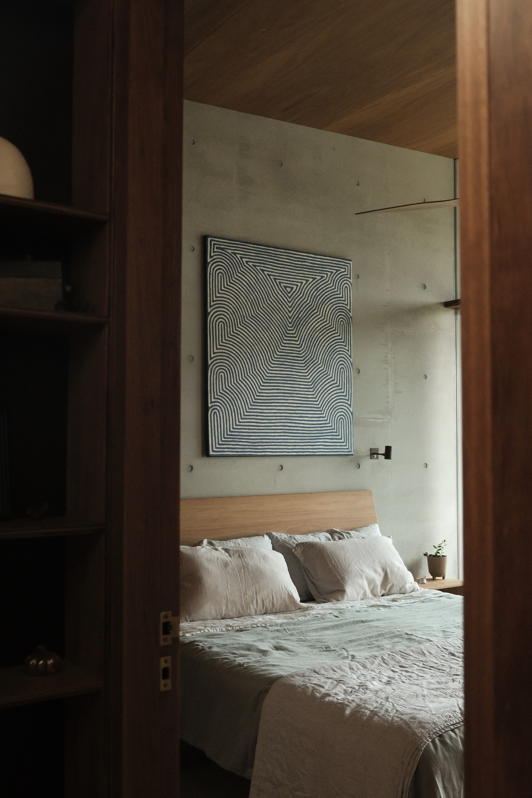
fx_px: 776
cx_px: 273
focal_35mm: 35
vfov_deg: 54.4
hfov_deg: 37.8
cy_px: 422
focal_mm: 22.3
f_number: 3.2
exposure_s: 1/200
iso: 1000
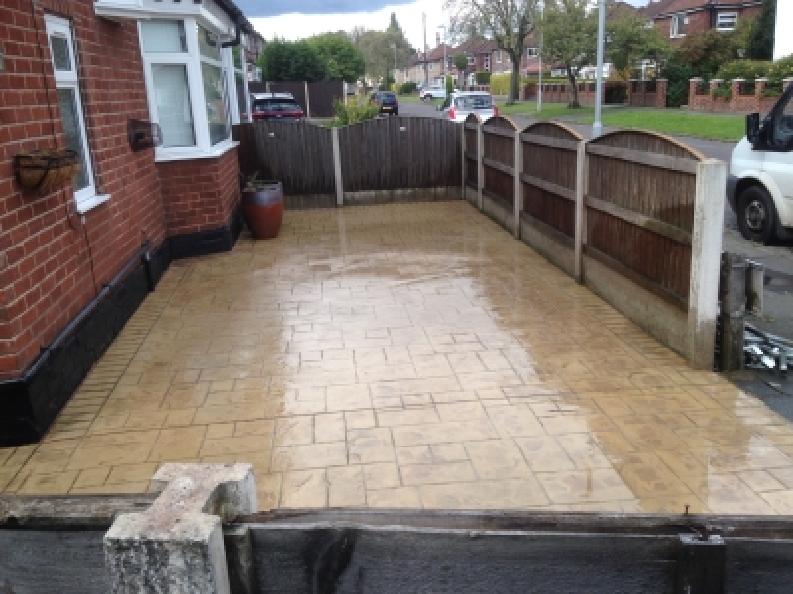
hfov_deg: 55.4
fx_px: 756
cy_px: 297
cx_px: 396
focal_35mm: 33
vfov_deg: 42.9
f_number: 2.4
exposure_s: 1/531
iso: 50
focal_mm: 4.12
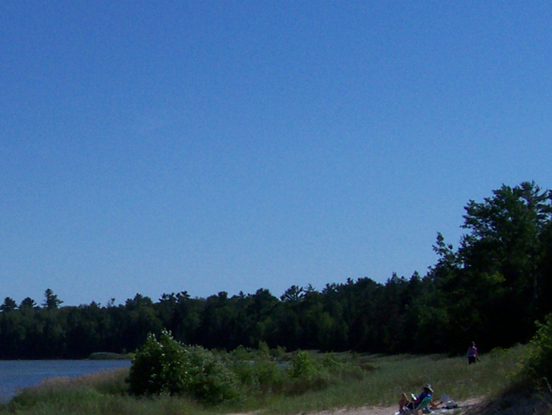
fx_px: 1436
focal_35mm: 90
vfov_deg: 16.4
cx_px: -68
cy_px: 245
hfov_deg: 20.6
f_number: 5.1
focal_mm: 5.6
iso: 80
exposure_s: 1/861
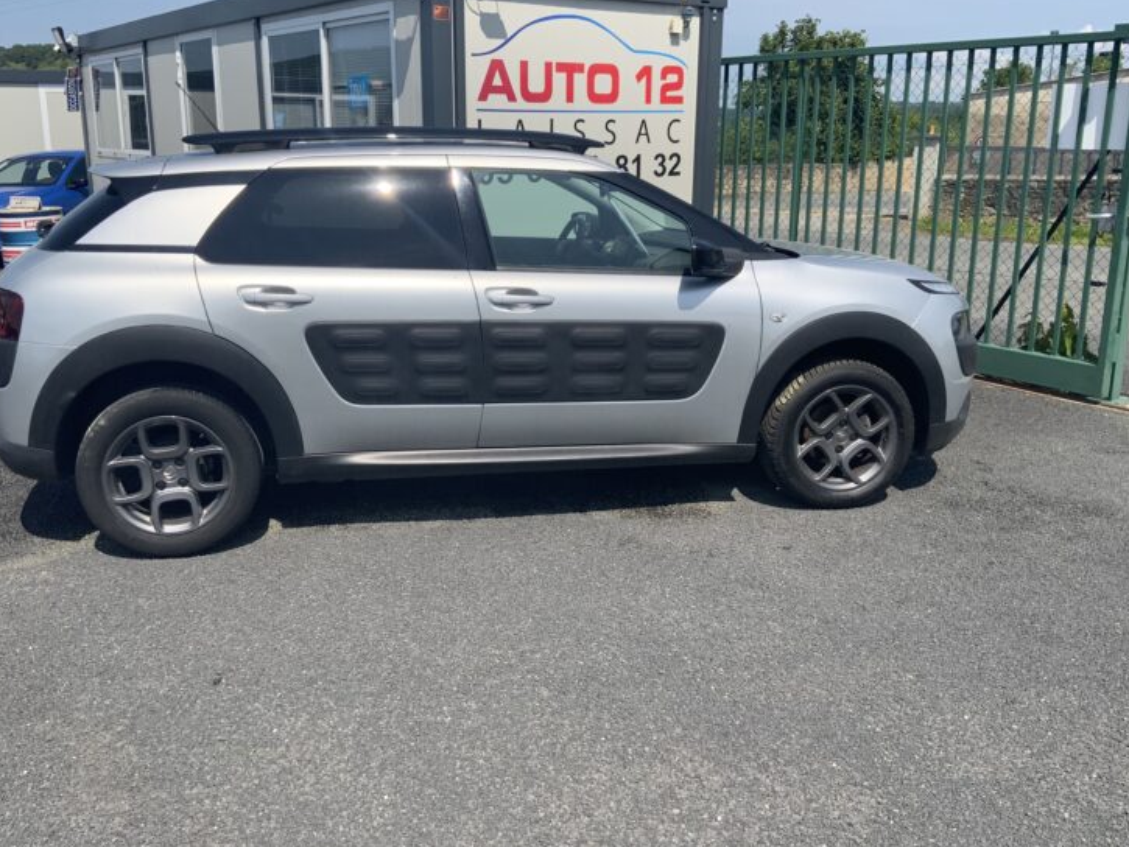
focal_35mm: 32
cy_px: 385
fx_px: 1044
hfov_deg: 56.8
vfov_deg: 44.1
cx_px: 536
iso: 16
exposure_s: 1/2320
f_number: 1.8
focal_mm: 3
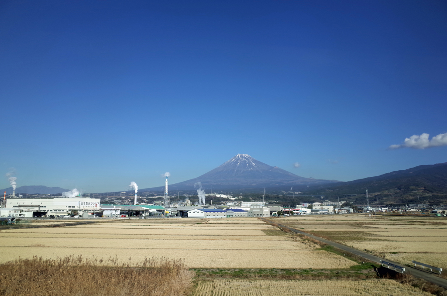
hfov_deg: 65.6
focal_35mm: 28
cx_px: 224
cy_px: 148
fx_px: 347
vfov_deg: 46.2
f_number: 4
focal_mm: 18.3
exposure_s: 1/1500
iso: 100
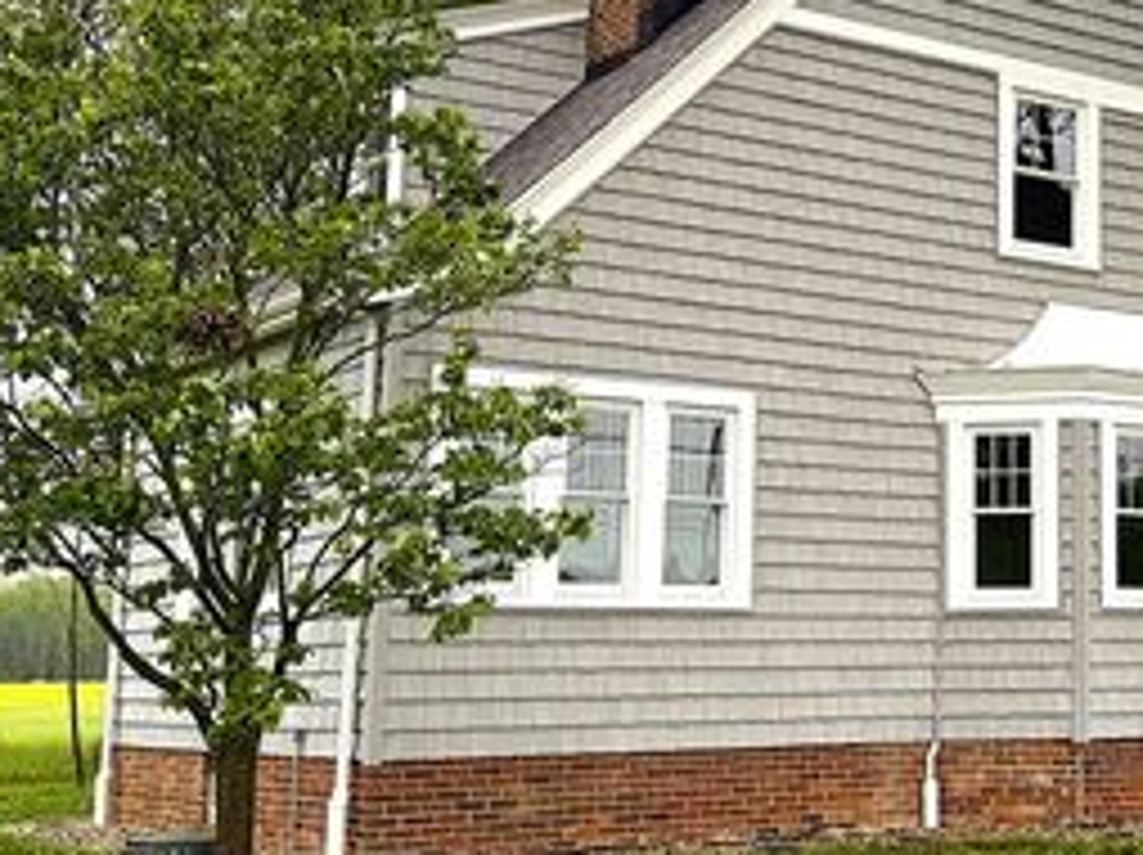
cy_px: 304
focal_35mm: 65
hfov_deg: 28.5
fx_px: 2144
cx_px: 1062
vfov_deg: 22.5
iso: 80
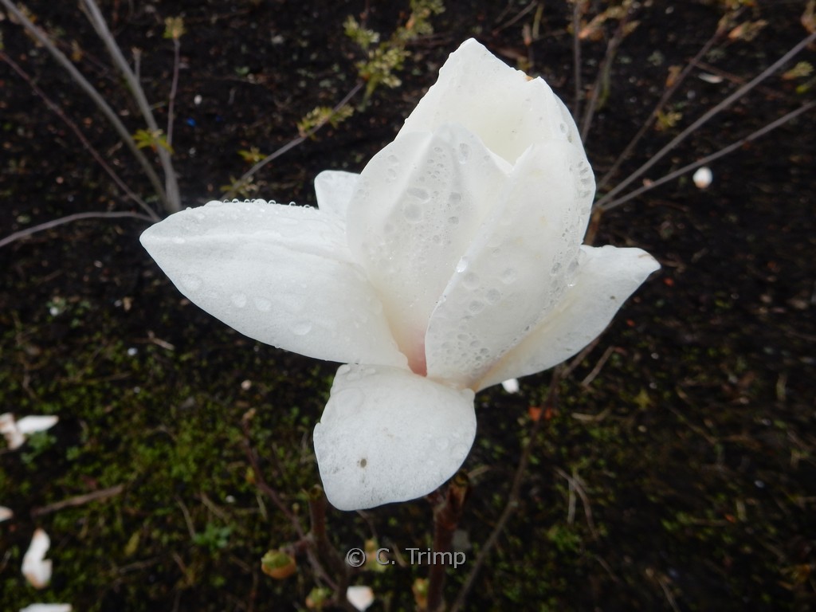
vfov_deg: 54.9
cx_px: 408
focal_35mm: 25
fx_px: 589
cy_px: 306
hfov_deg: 69.4
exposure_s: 1/320
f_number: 3.7
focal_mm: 4.5
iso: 125
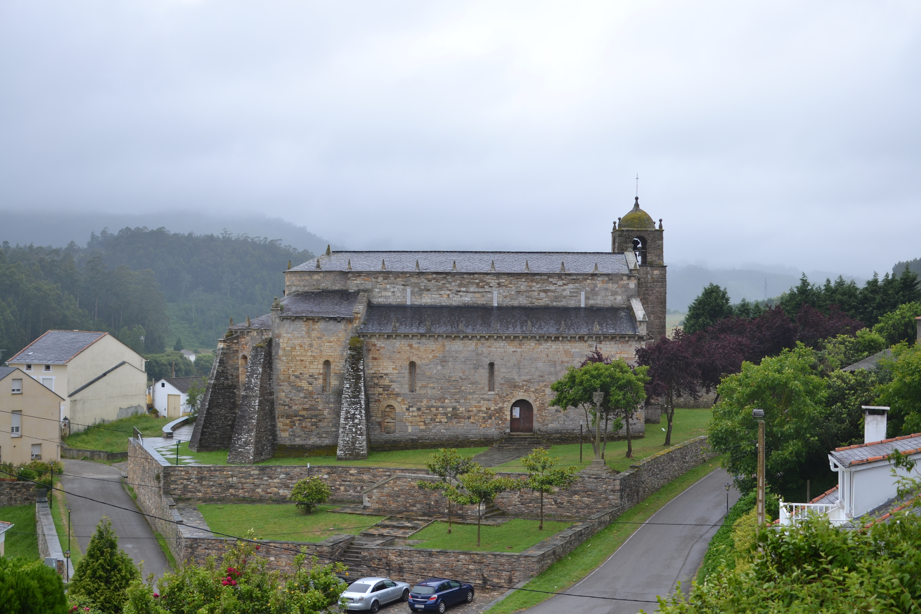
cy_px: 307
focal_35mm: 52
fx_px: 1343
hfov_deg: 37.9
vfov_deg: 25.8
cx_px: 460
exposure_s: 1/640
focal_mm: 35
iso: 100
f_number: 2.8
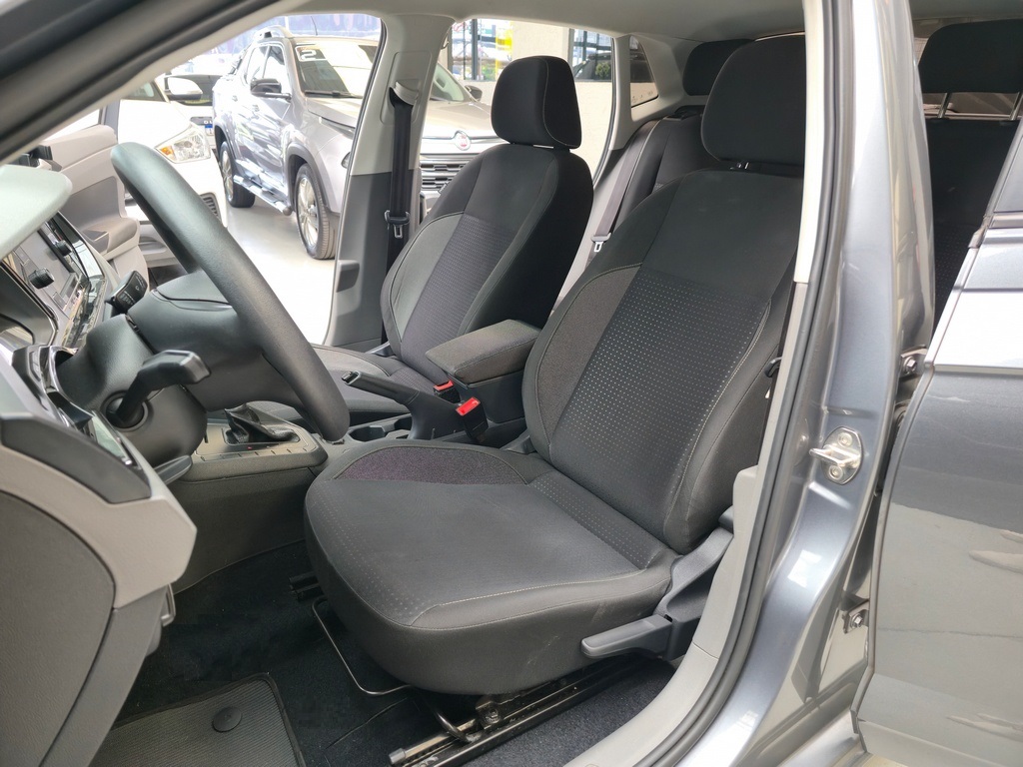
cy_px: 384
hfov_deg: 73.9
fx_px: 680
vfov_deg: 58.9
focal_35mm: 23
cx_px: 512
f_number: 1.7
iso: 125
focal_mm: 6.3
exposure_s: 1/60
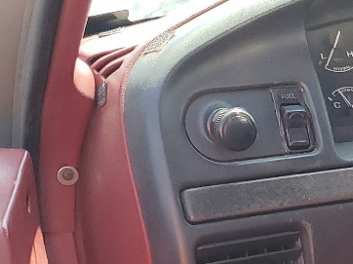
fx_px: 1172
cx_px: 593
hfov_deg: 15.3
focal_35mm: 115
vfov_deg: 12.2
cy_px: 419
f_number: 1.5
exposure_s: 1/303
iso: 50
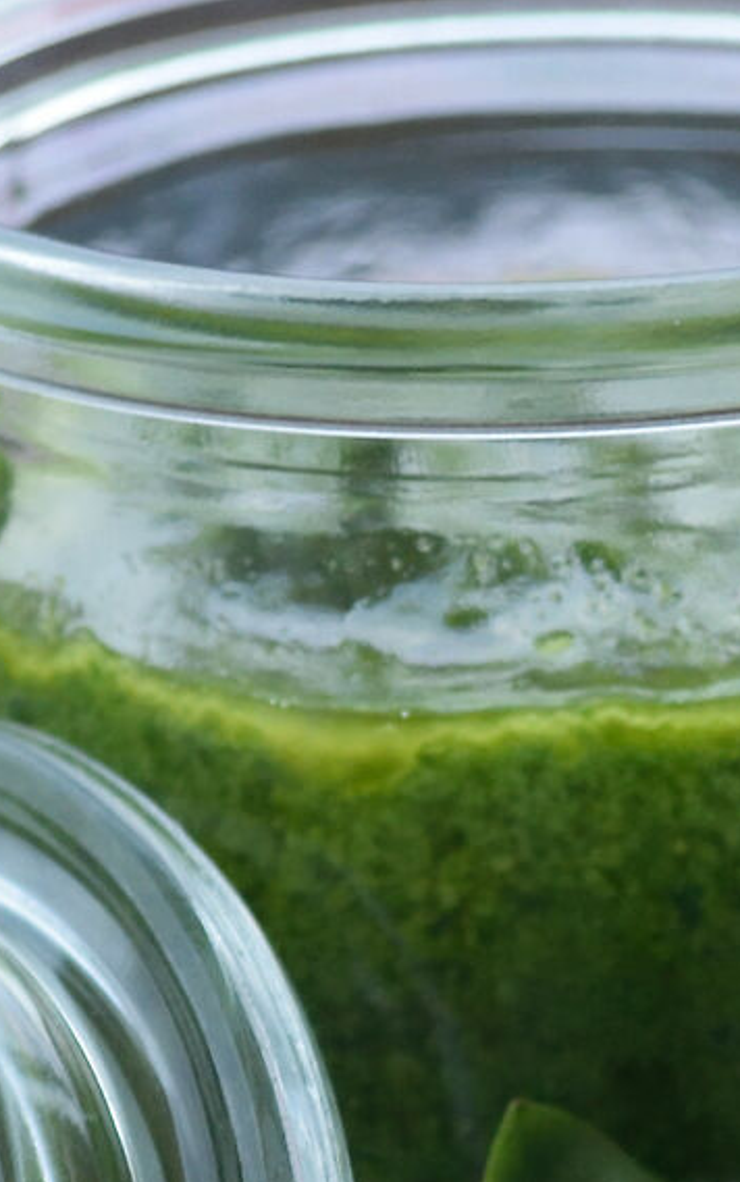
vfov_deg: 8.5
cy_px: 1294
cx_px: 636
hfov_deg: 5.4
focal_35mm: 245
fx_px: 7900
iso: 800
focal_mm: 38
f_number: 5
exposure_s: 1/60
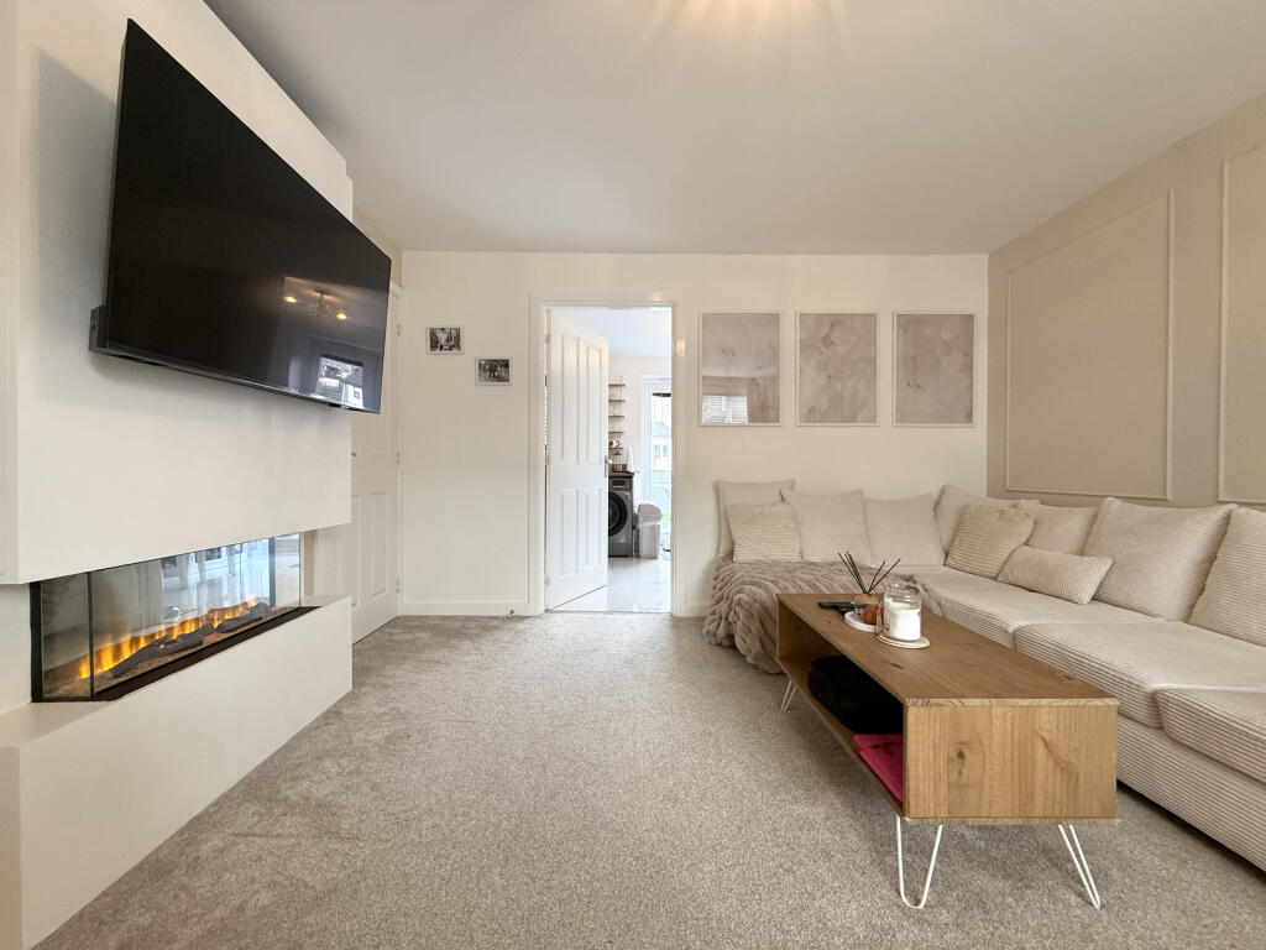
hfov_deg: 102.1
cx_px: 633
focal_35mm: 14
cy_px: 475
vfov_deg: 85.7
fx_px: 512
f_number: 2.2
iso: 250
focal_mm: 2.22
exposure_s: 1/100
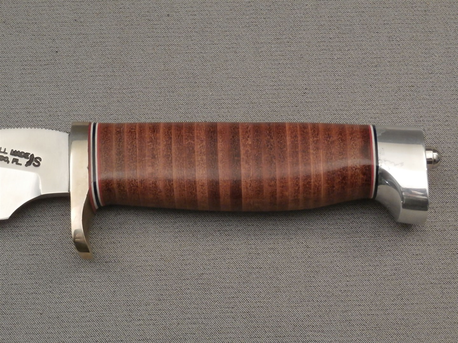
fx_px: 886
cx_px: 229
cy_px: 172
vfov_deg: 21.9
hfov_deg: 29.0
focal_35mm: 67
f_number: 4.3
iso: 400
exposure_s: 1/13
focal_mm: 11.86
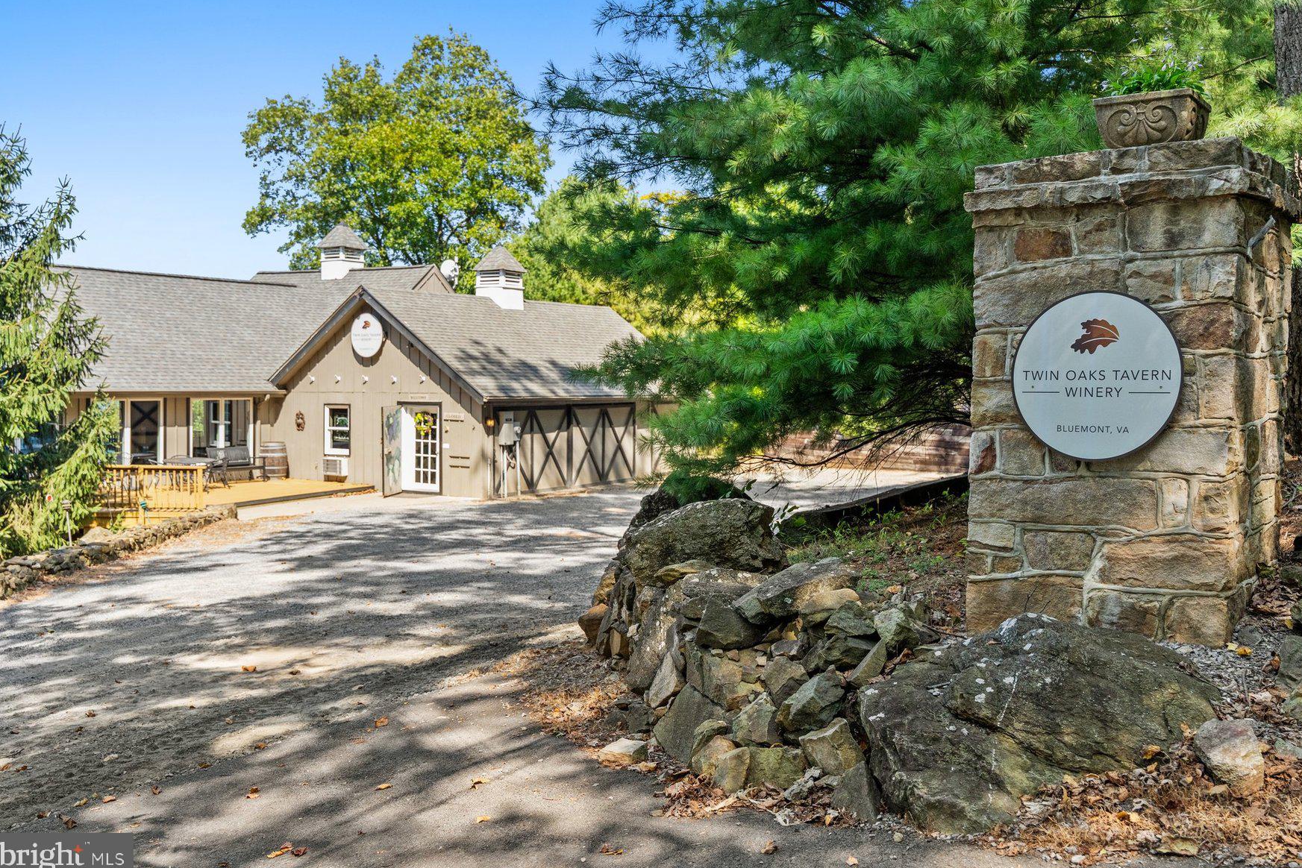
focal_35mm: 34
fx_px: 1212
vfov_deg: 39.4
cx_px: 660
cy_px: 433
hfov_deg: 56.5
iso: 800
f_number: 4
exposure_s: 1/1600
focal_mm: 32.5
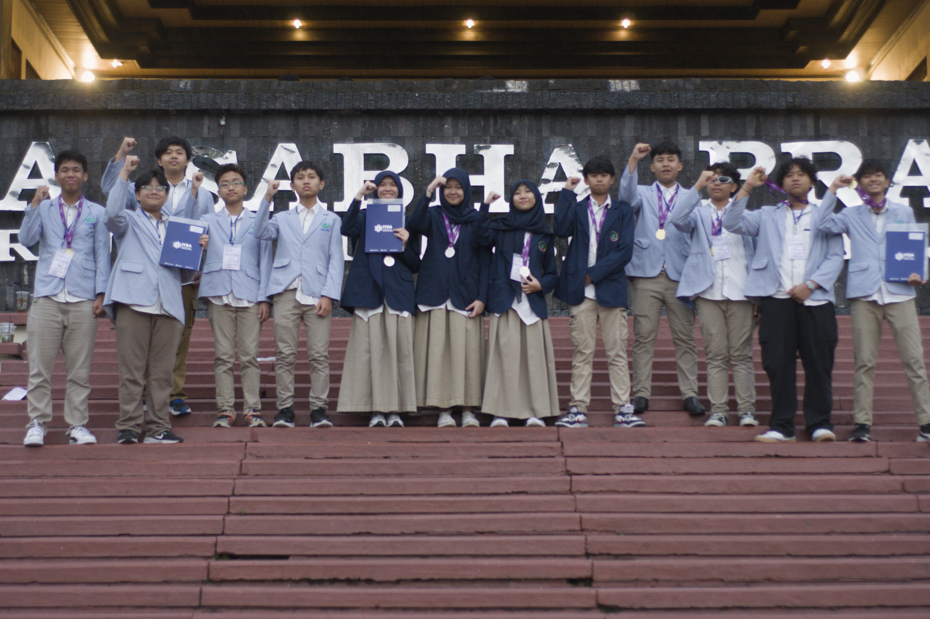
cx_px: 465
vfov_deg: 18.2
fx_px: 1936
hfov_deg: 27.0
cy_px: 310
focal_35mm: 75
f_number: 2.5
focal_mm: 50
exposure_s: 1/125
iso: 800
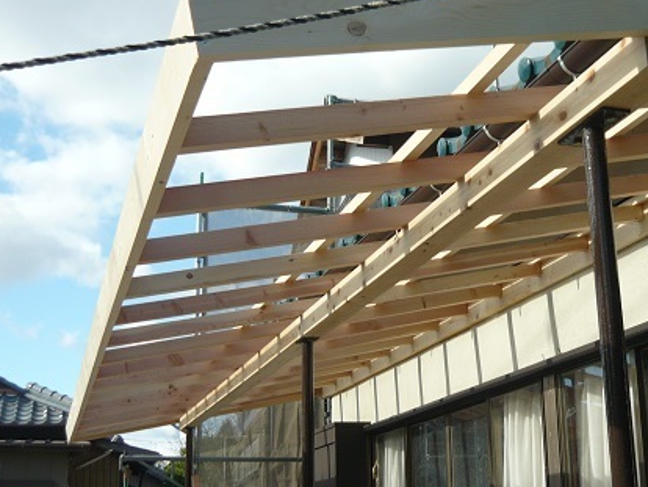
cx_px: 454
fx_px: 955
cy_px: 166
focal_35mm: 51
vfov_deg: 28.4
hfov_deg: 36.9
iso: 100
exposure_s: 1/160
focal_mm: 5.5
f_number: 8
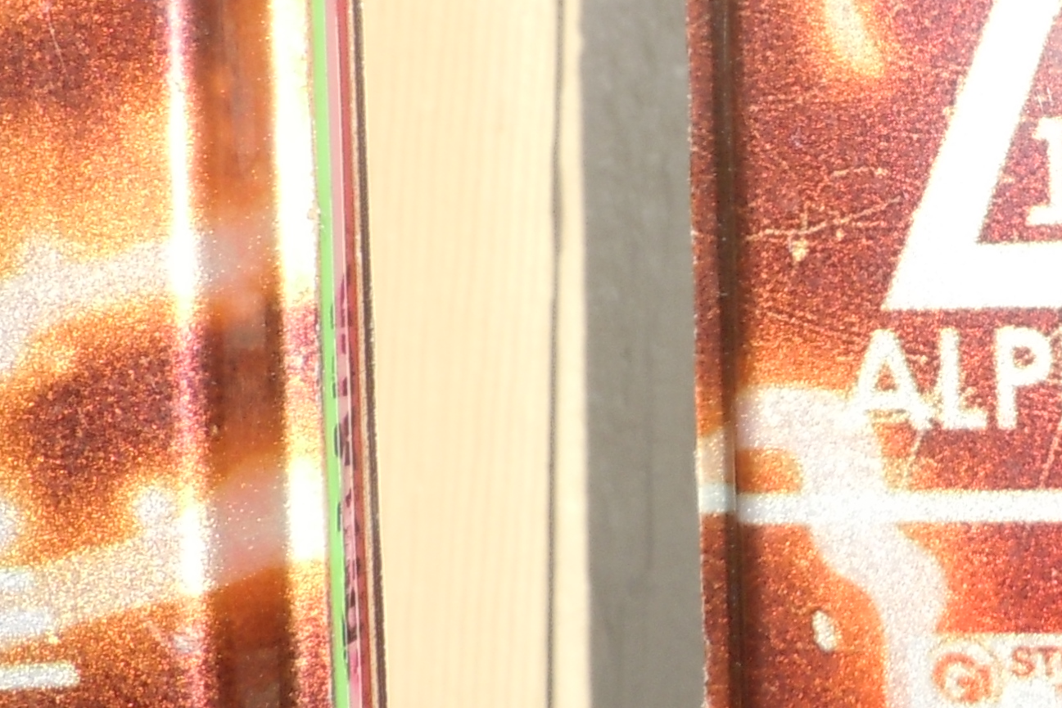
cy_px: 148
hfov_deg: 20.0
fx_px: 2862
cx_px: 1186
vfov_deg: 14.0
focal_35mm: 97
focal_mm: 5
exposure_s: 1/640
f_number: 3.7
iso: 100
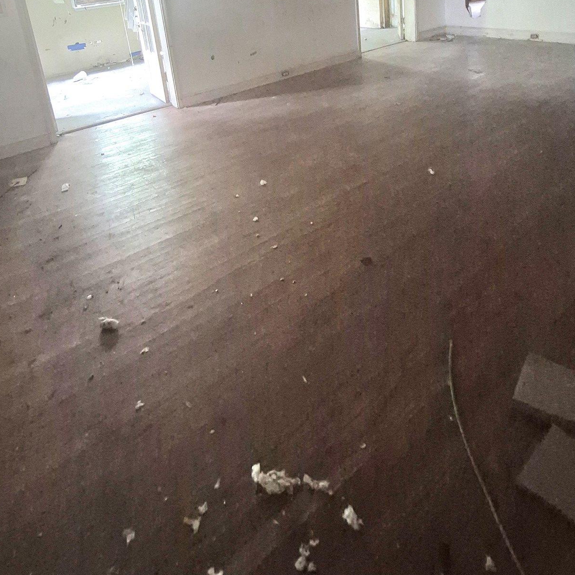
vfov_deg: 60.3
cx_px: 286
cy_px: 70
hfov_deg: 69.6
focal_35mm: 22
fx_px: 413
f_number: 2.2
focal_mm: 1.74
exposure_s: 1/24
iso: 1600
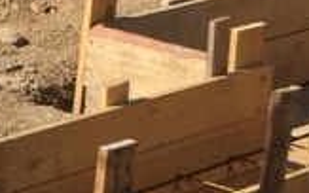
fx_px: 1912
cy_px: 246
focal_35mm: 227
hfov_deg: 9.0
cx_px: -165
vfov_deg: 5.8
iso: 32
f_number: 2.2
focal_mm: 4.15
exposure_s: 1/1721
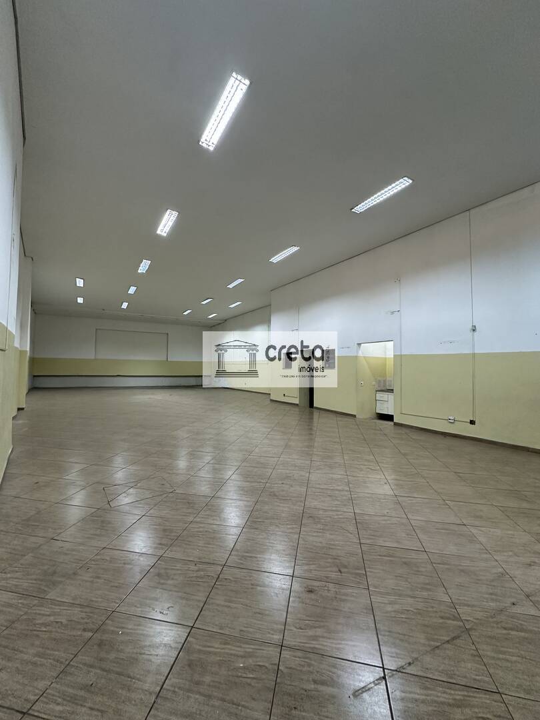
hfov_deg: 85.7
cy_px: 360
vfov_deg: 102.1
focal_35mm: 14
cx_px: 270
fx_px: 291
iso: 320
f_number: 2.2
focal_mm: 2.22
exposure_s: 1/120
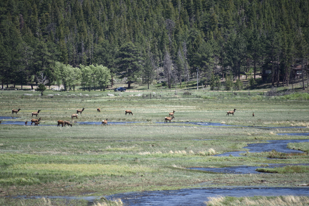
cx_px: 154
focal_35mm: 300
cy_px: 103
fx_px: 2575
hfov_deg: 6.9
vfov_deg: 4.6
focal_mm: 300
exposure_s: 1/640
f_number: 5.6
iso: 200
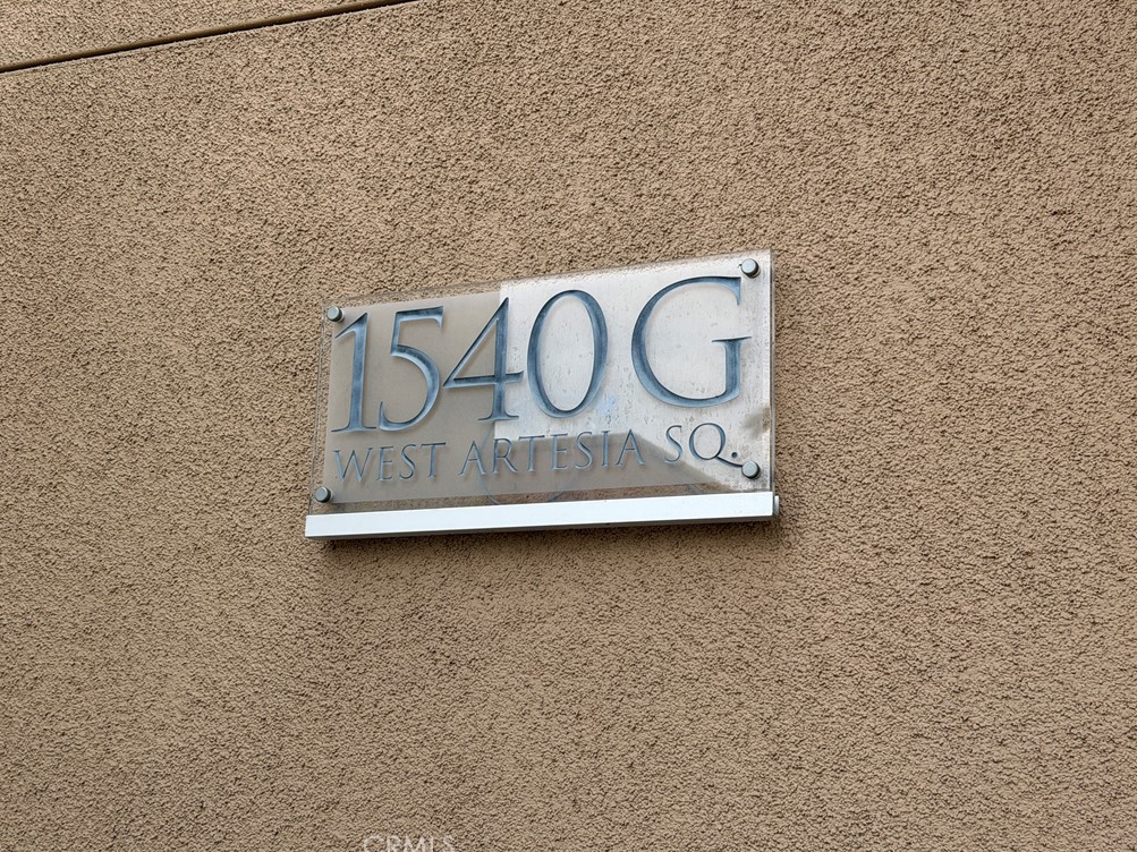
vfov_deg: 29.7
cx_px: 563
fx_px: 1609
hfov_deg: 38.9
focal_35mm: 49
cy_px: 427
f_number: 1.78
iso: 64
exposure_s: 1/578
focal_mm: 6.76
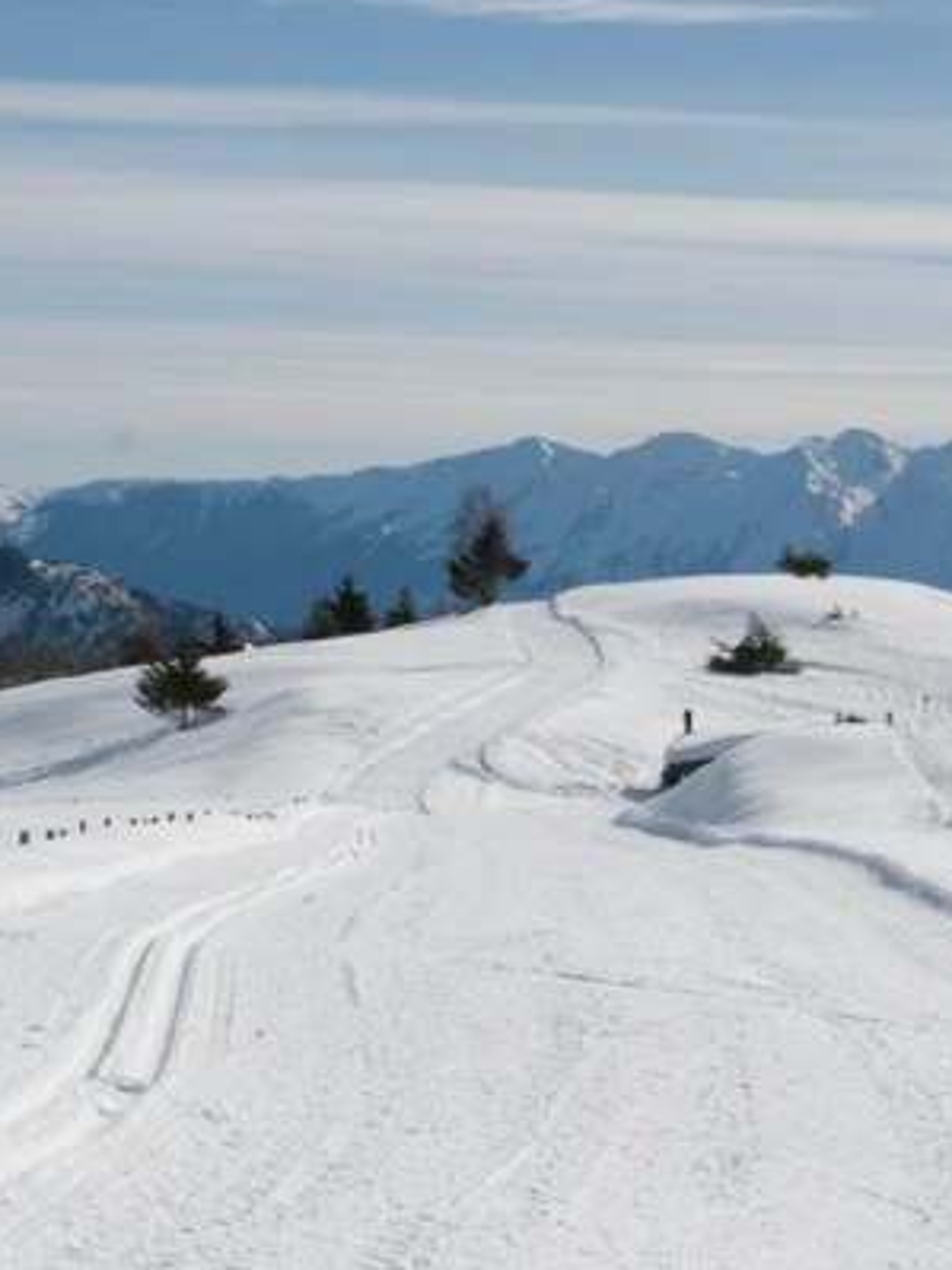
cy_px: 750
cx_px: 532
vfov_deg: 17.9
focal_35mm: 110
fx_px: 4036
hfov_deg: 13.5
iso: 400
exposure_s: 1/800
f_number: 14
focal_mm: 38
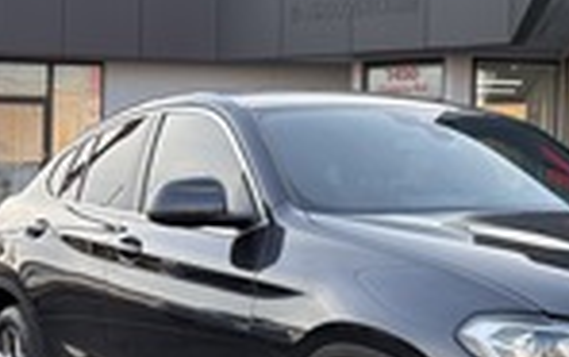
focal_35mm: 78
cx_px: 546
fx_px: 1211
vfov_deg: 16.8
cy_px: 205
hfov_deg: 25.4
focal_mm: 5.96
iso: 50
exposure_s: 1/500
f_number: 1.6
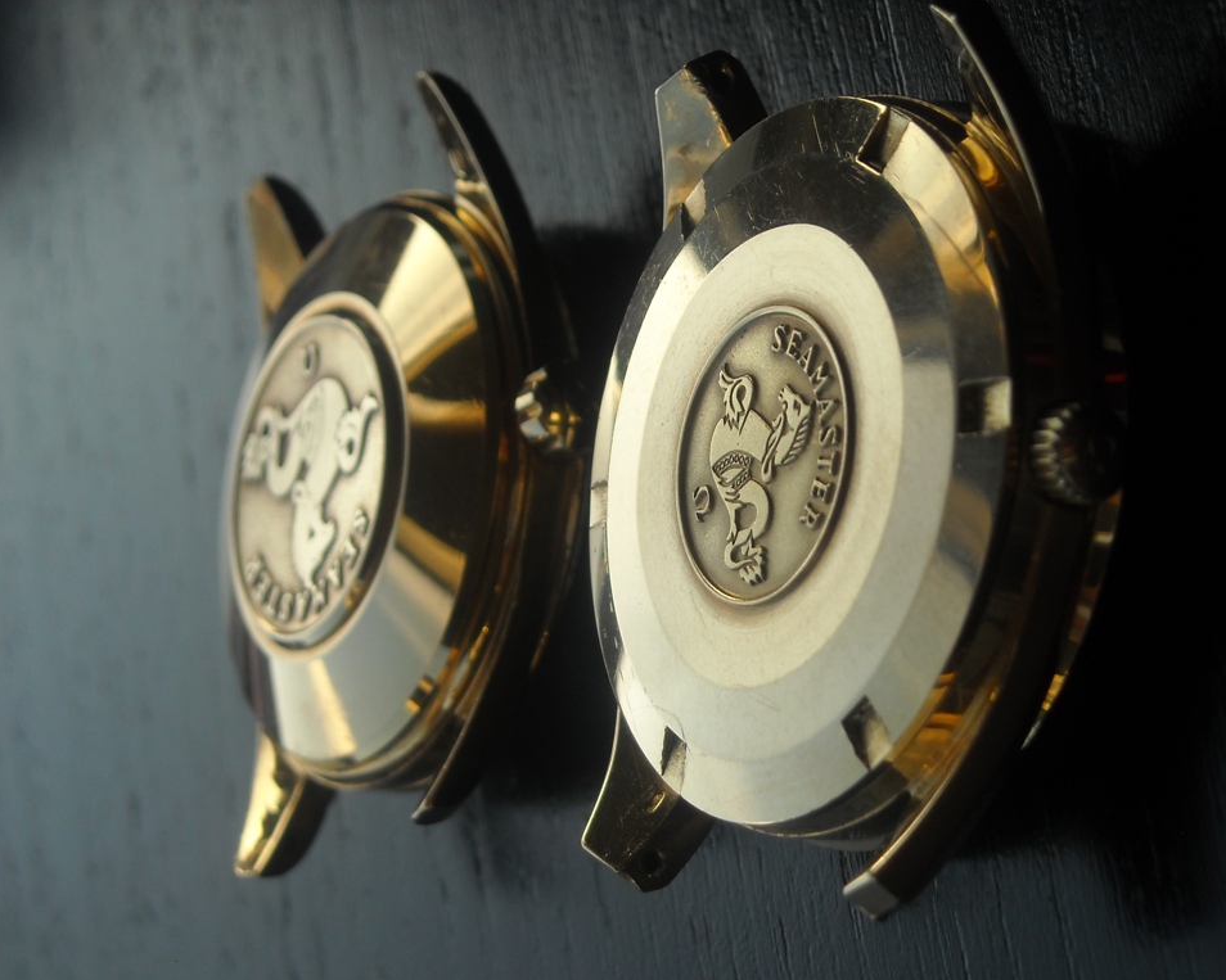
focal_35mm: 110
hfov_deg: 17.5
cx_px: 612
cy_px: 491
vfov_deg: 14.0
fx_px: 3991
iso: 64
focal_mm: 17.1
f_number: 4.7
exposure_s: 1/141
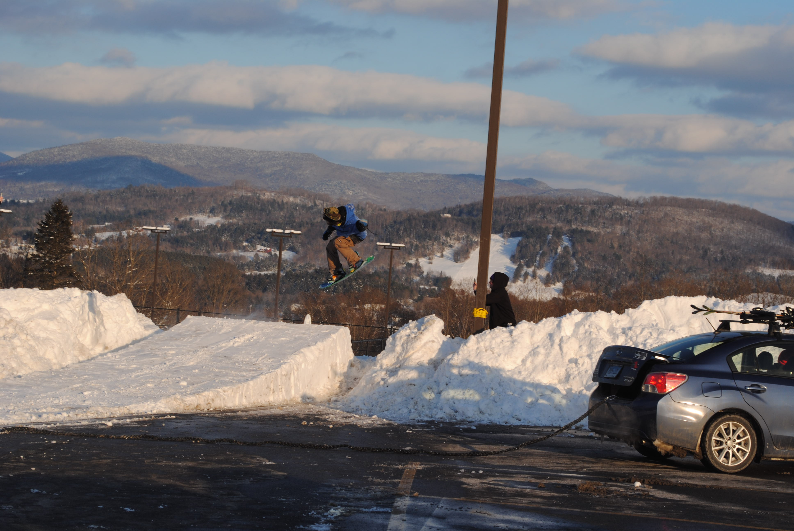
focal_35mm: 82
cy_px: 266
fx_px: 1822
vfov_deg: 16.6
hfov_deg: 24.6
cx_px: 397
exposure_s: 1/250
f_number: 8
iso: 100
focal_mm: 55
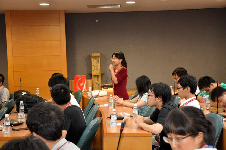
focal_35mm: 75
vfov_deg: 18.1
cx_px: 113
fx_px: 470
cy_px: 75
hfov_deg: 27.0
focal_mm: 50
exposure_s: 1/10
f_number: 5
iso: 800
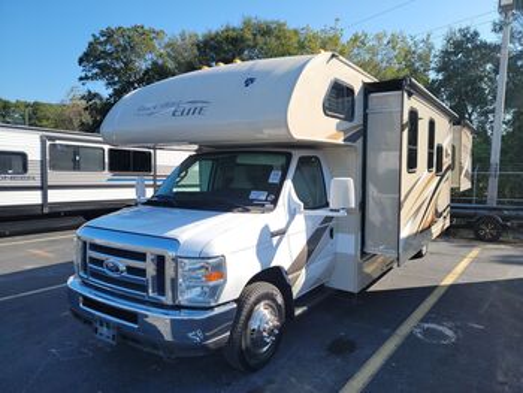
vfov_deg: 56.9
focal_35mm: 24
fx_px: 363
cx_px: 262
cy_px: 196
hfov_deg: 71.6
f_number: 1.8
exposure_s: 1/530
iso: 50
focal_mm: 6.7
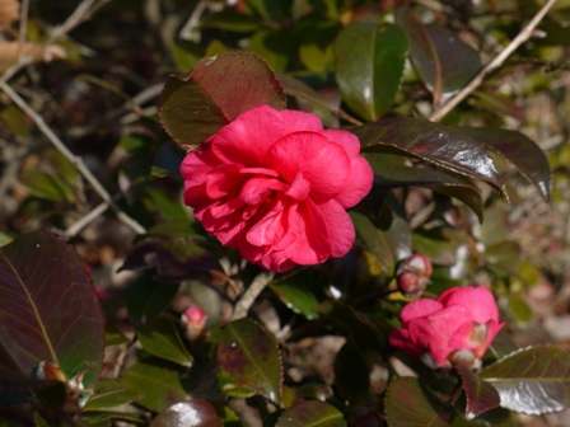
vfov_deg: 24.4
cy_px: 214
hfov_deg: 32.2
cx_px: 285
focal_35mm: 60
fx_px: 988
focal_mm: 30
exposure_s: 1/320
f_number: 8
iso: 100
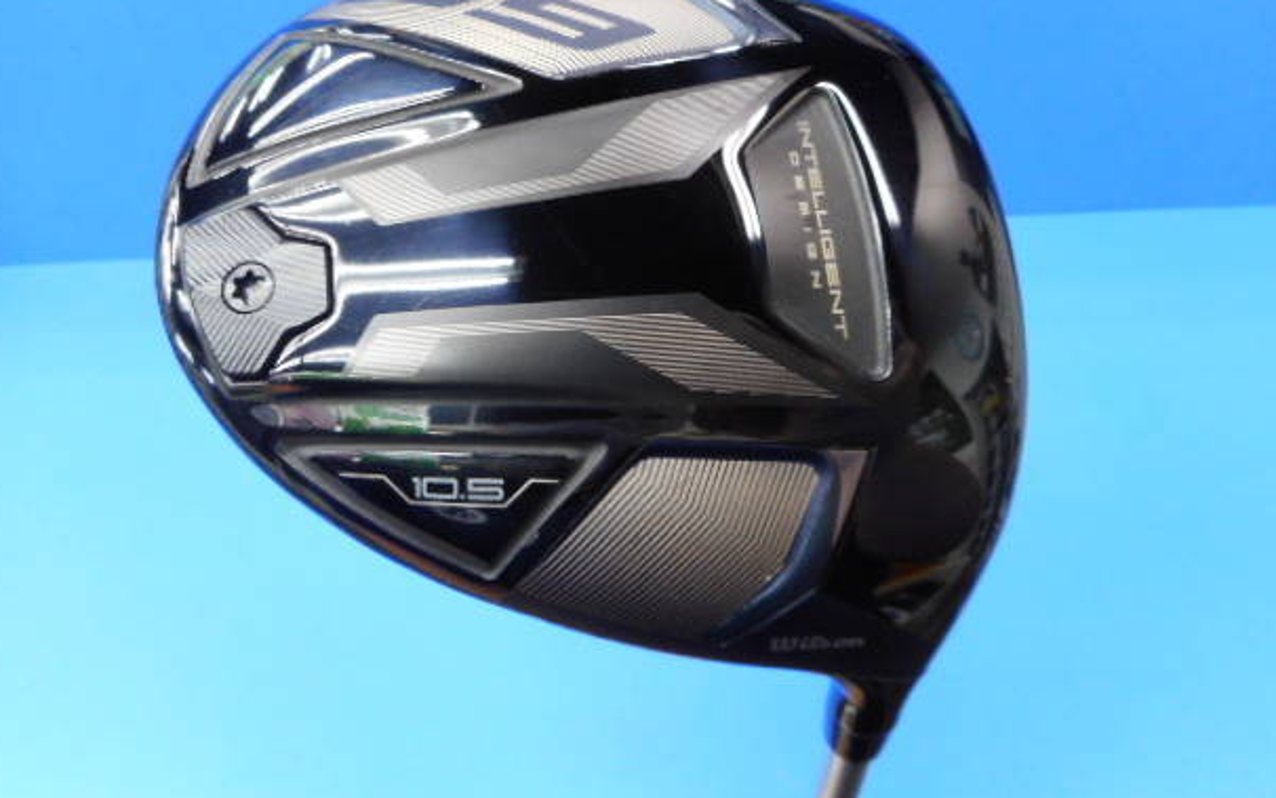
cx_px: 609
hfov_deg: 66.4
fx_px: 974
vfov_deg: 44.3
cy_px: 316
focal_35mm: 28
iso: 220
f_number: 3.7
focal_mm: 4.5
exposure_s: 1/30
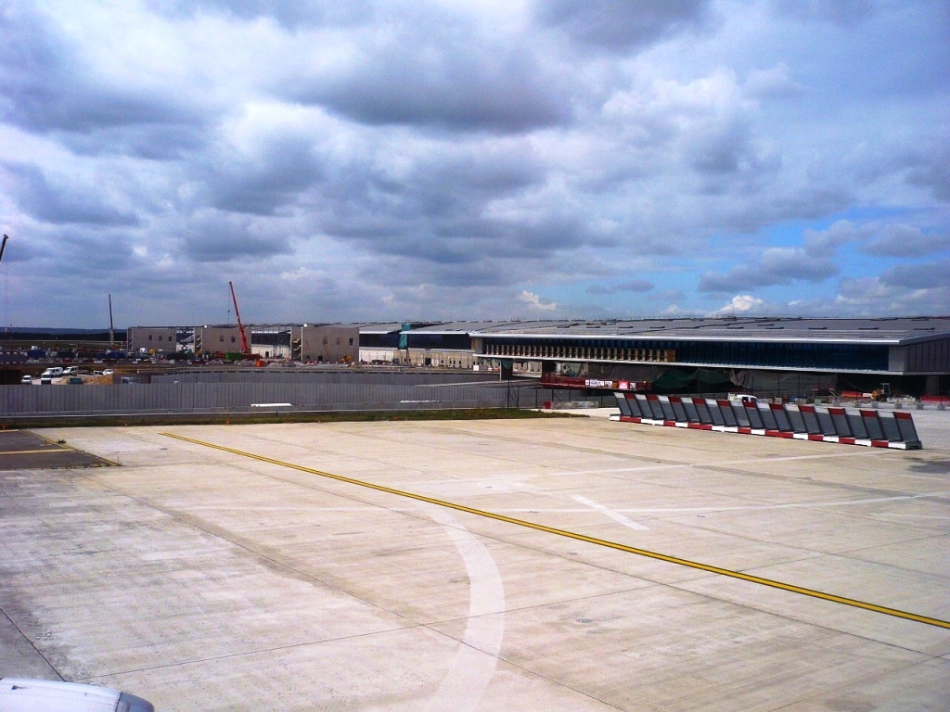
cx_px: 475
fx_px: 961
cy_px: 356
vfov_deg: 40.7
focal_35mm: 35
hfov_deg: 52.6
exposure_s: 1/400
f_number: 8
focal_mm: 5.8
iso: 100
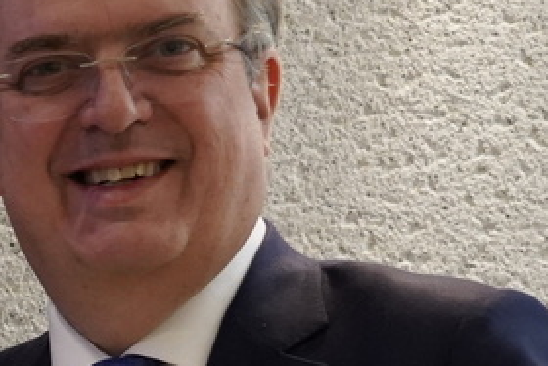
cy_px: 497
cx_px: -317
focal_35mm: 193
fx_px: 2939
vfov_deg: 7.0
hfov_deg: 10.2
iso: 4000
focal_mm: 36
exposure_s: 1/125
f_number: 4
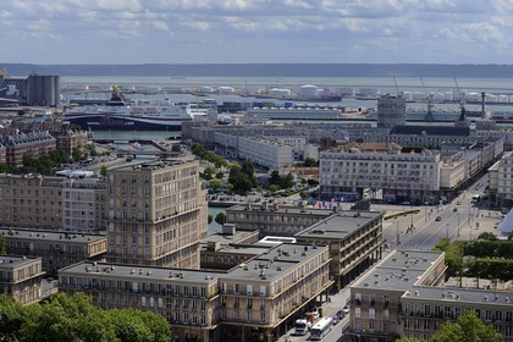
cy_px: 171
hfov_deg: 28.8
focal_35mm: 70
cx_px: 256
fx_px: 997
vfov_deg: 19.5
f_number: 9
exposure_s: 1/320
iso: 200
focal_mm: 70
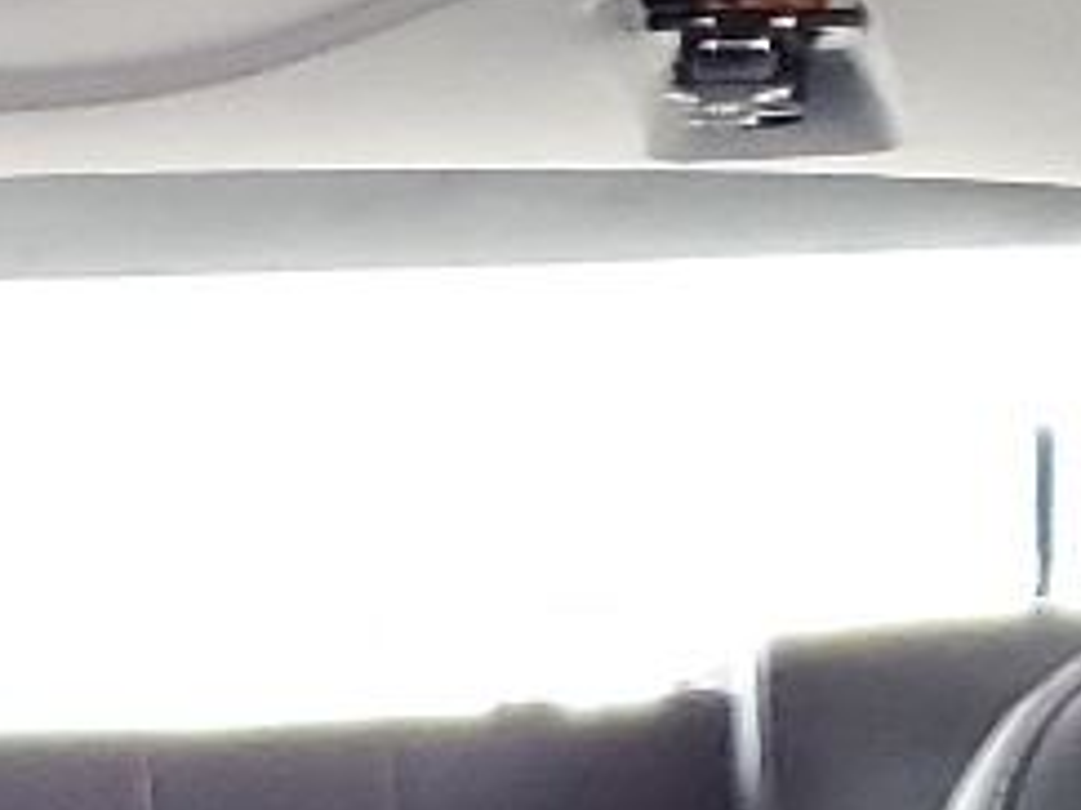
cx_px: -307
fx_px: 5337
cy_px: 1789
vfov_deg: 8.1
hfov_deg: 11.3
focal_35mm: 171
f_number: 1.5
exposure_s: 1/30
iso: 342
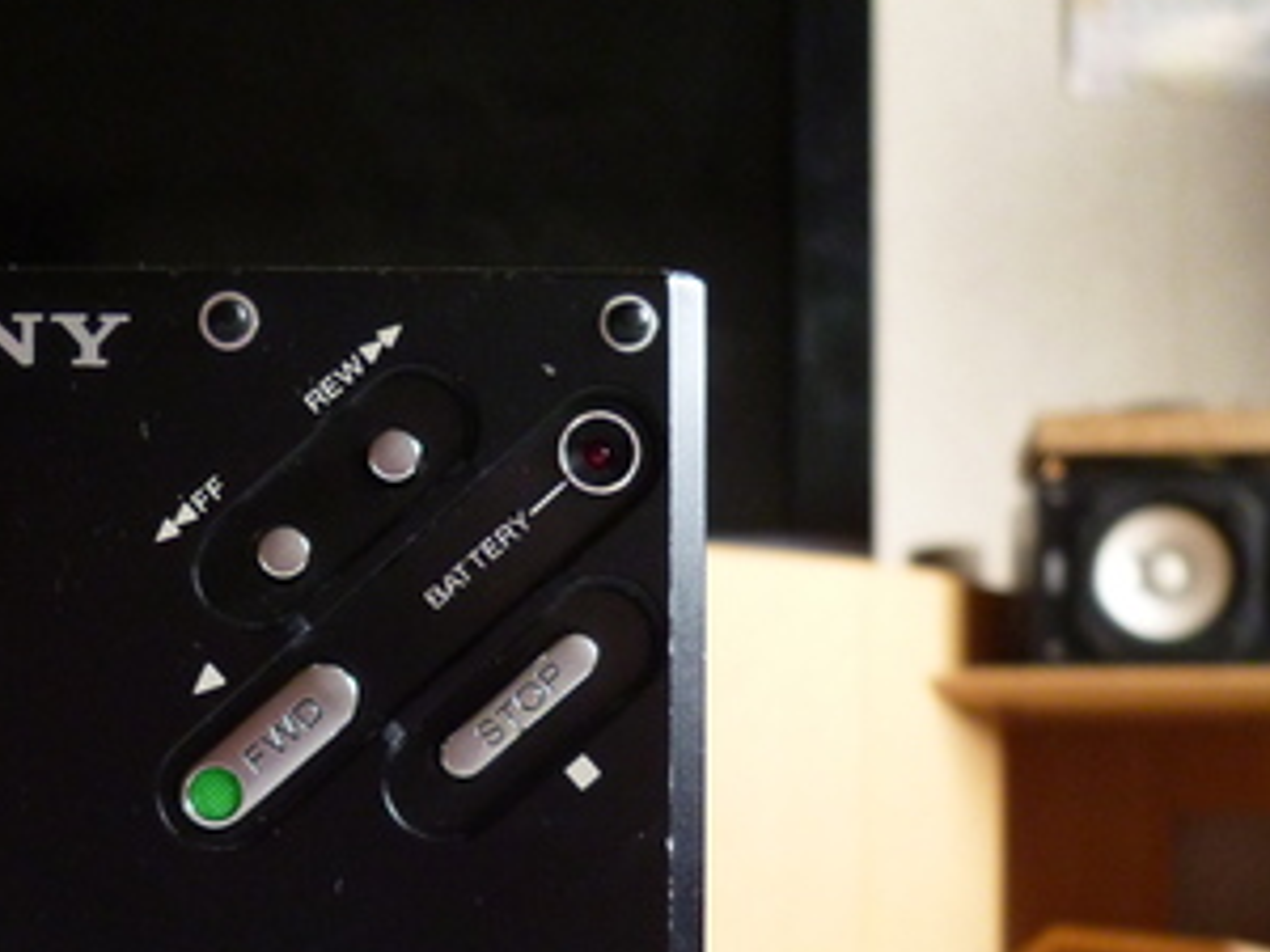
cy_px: 891
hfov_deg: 31.3
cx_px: 241
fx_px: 2201
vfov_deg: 23.6
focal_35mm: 60
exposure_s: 1/30
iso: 400
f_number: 2.8
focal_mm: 5.6
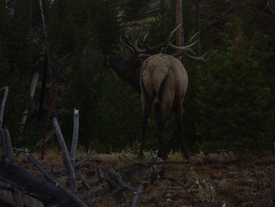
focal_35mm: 114
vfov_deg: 13.0
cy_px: 104
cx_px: 138
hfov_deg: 17.3
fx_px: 906
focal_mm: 18.6
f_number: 5.2
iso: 200
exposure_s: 1/125
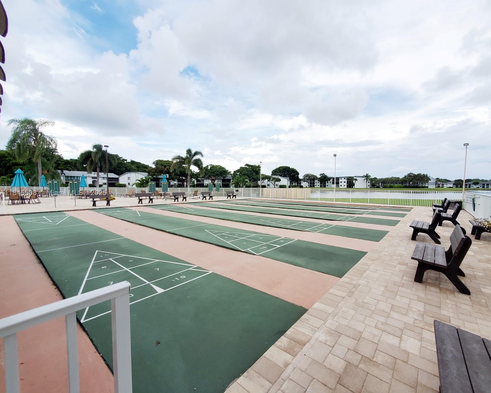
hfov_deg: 100.4
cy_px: 193
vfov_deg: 88.0
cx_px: 269
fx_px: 203
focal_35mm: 14
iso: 50
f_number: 2.2
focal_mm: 1.8
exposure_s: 1/801
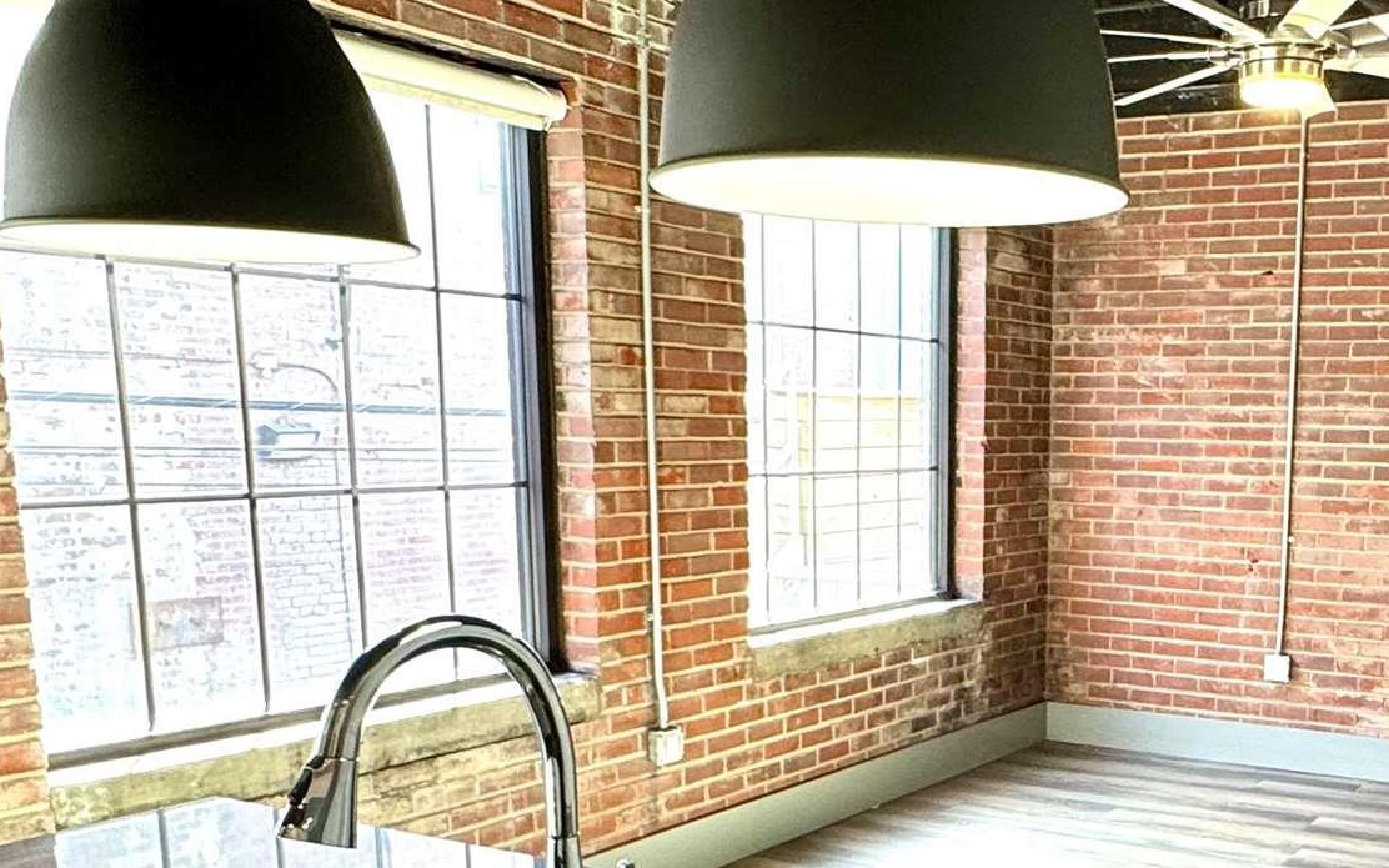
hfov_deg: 46.2
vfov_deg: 30.4
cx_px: 1073
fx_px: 1552
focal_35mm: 41
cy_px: 709
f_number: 2.2
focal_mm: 2.22
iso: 160
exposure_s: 1/120
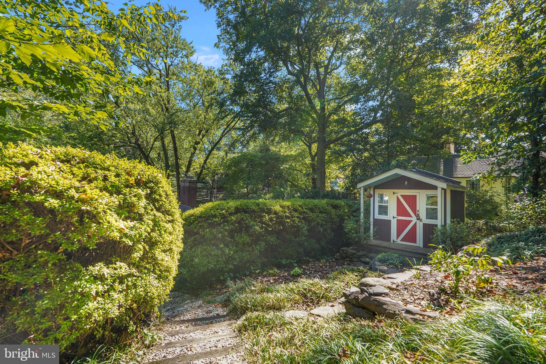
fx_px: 250
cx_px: 273
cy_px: 182
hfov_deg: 95.0
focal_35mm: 16
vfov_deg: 72.1
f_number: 5.6
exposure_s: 1/100
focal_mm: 16.5
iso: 250
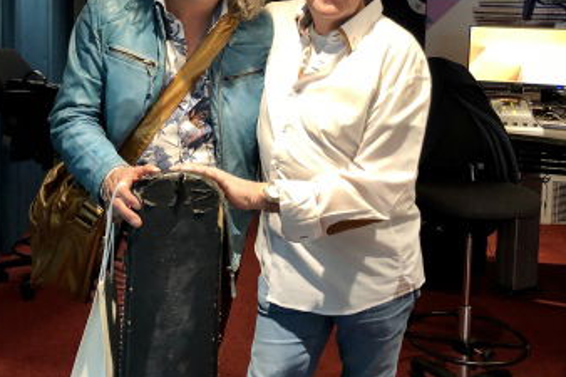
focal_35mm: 43
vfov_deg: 30.5
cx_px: 260
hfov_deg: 45.4
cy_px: 81
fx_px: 676
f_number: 1.8
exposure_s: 1/17
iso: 100
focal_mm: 3.99
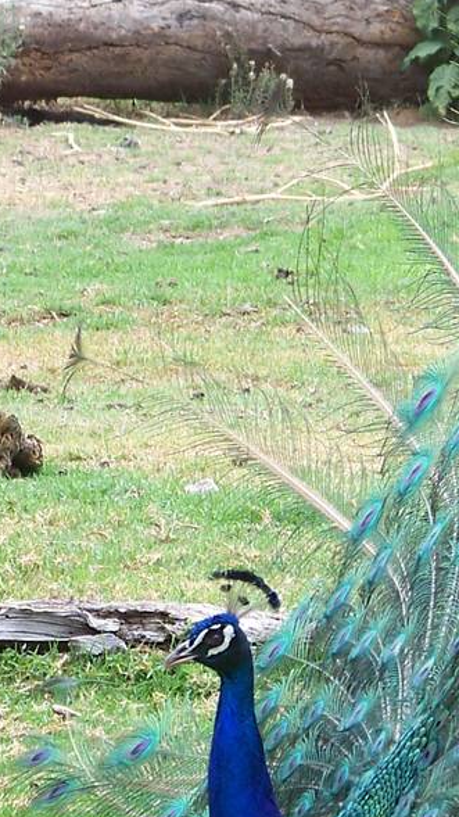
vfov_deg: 4.0
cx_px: 548
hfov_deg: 2.2
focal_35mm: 545
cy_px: 621
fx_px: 11801
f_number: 3.6
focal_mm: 29.3
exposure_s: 1/200
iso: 64
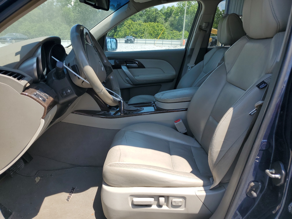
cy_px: 110
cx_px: 146
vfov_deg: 53.1
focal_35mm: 26
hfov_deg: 67.3
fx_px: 219
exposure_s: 1/1429
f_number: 1.5
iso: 50
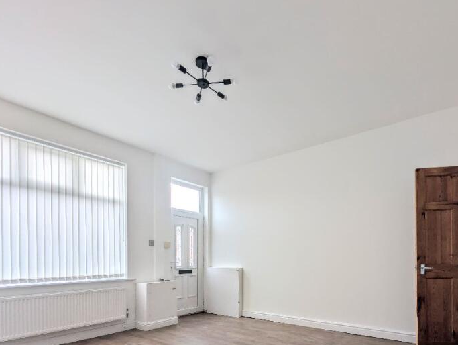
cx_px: 262
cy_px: 257
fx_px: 238
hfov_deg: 87.1
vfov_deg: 67.3
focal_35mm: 18
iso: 54
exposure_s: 1/143
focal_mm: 2.02
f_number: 1.7
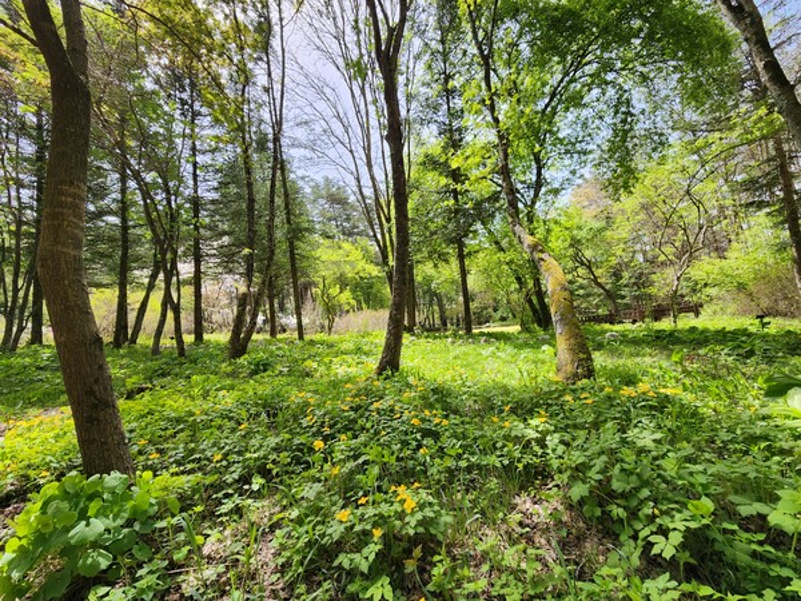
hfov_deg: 106.2
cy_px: 300
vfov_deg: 89.9
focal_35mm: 13
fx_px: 301
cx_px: 400
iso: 50
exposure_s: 1/529
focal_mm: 2.2
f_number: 2.2
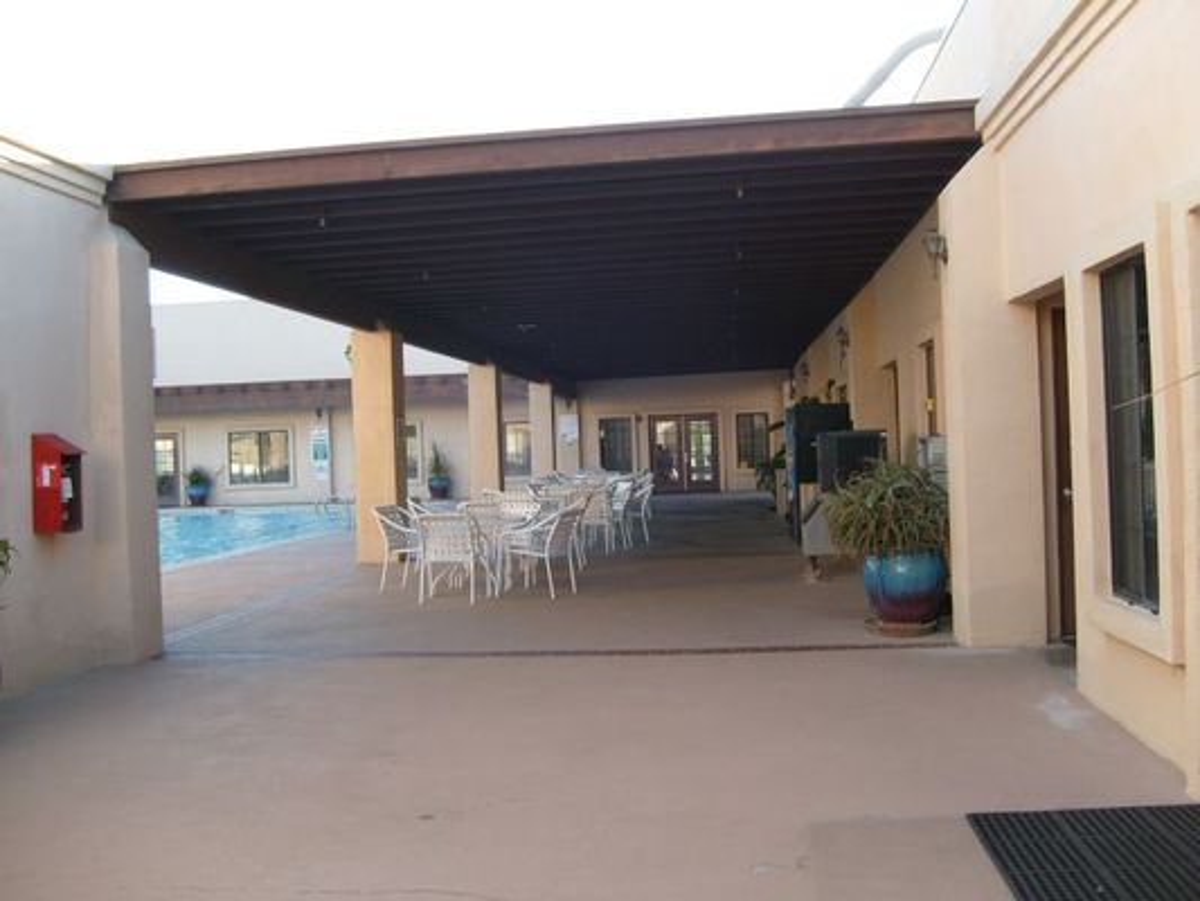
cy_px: 450
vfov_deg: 40.7
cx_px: 600
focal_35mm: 35
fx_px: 1214
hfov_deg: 52.6
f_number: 2.8
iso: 80
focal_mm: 5.8
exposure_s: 1/250
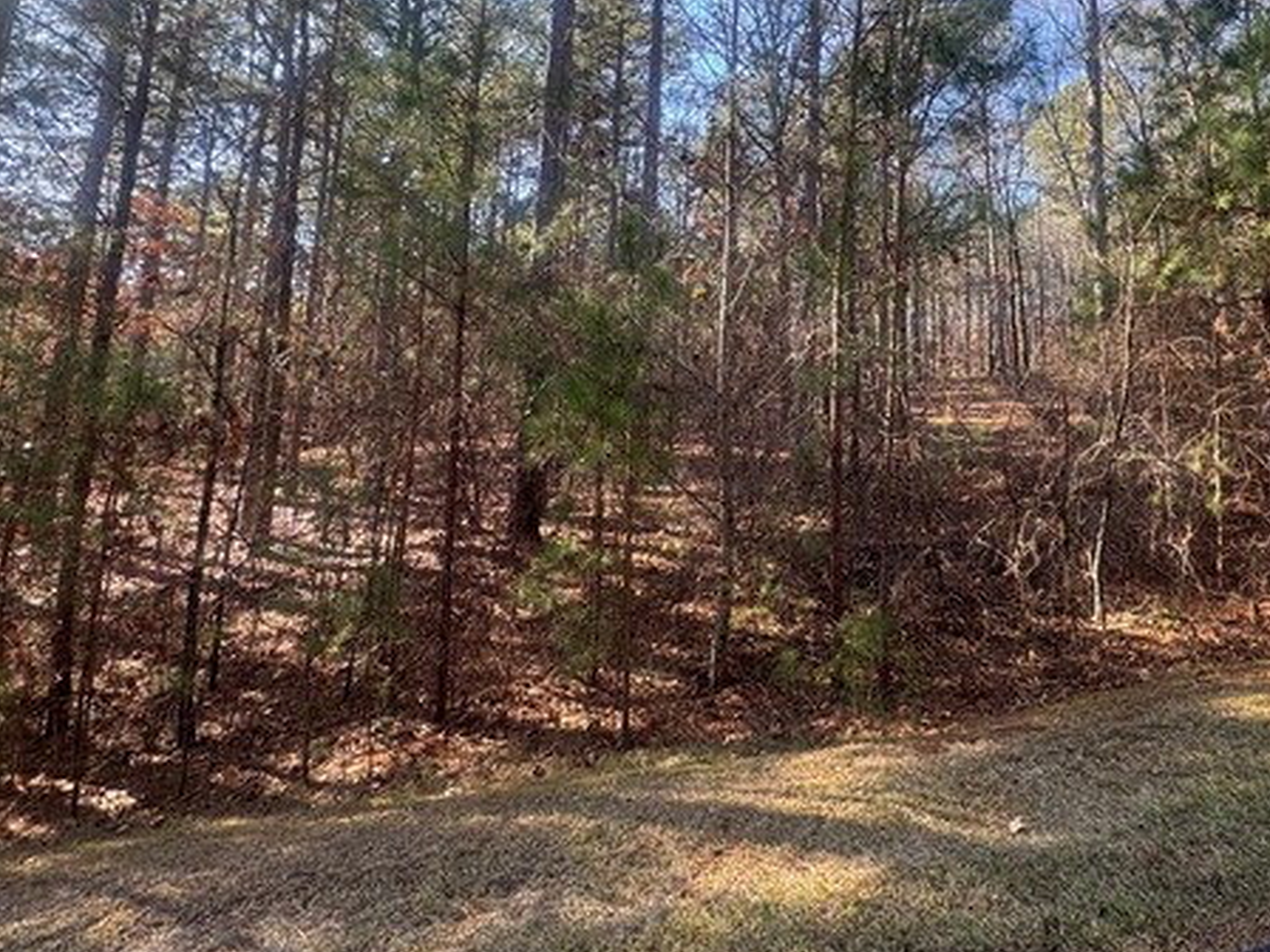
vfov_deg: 64.6
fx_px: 734
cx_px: 797
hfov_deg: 80.2
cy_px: 334
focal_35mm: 20
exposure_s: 1/105
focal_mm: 2.22
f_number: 2.2
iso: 40
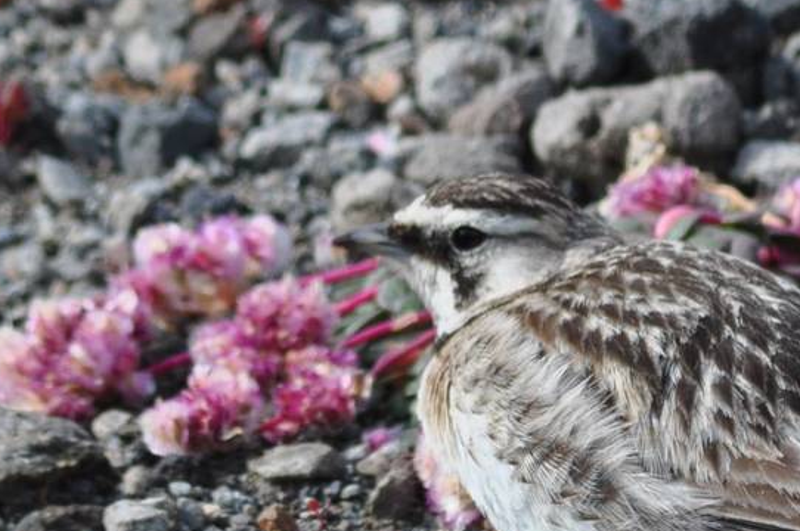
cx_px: 1063
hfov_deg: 1.6
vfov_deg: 1.0
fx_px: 29475
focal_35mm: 1328
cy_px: 62
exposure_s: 1/250
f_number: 10
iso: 280
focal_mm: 300
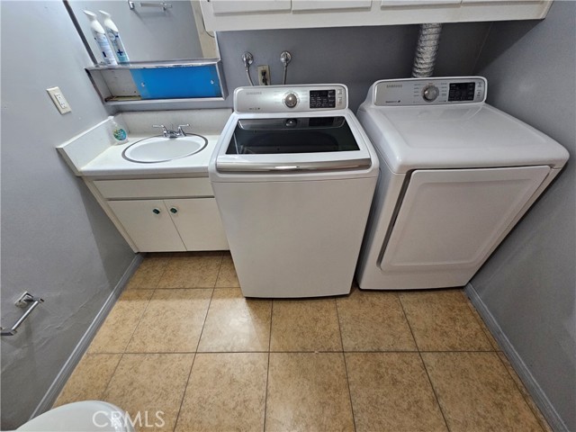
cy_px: 216
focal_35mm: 13
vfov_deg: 89.9
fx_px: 216
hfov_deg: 106.2
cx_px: 288
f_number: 2.2
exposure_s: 1/40
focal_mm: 2.2
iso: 320
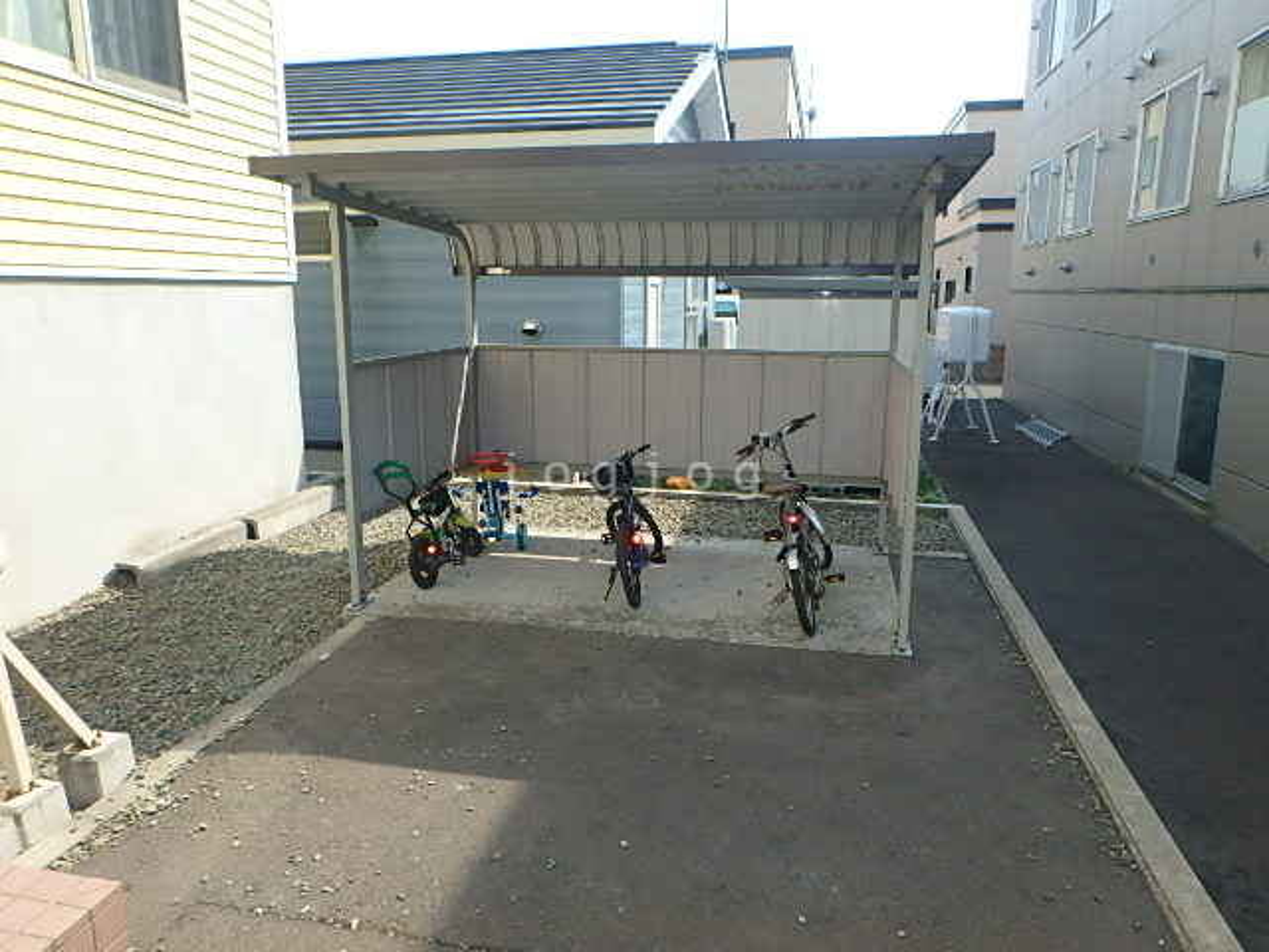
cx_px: 634
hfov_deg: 71.6
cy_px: 476
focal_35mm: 24
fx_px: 880
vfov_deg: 56.8
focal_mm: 4.2
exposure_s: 1/500
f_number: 3.9
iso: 125
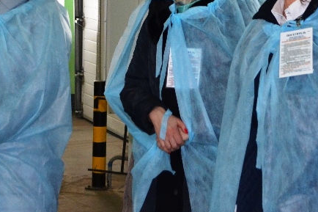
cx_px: 206
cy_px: -47
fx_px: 1230
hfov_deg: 14.7
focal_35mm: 139
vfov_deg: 9.7
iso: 1600
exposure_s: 1/60
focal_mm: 35
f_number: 5
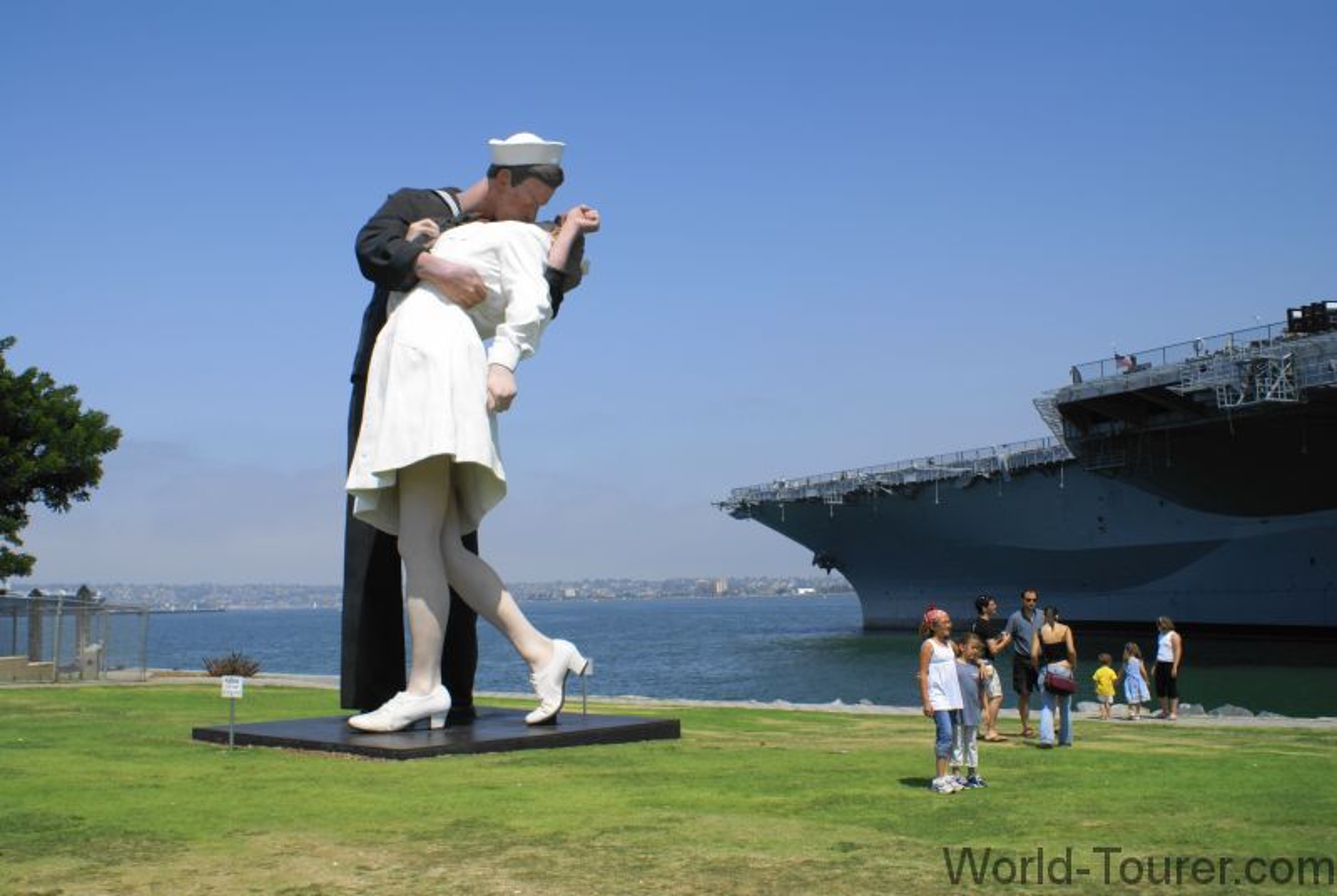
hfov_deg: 49.5
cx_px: 668
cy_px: 448
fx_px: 1451
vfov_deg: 34.3
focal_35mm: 39
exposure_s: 1/125
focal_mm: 26
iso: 100
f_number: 9
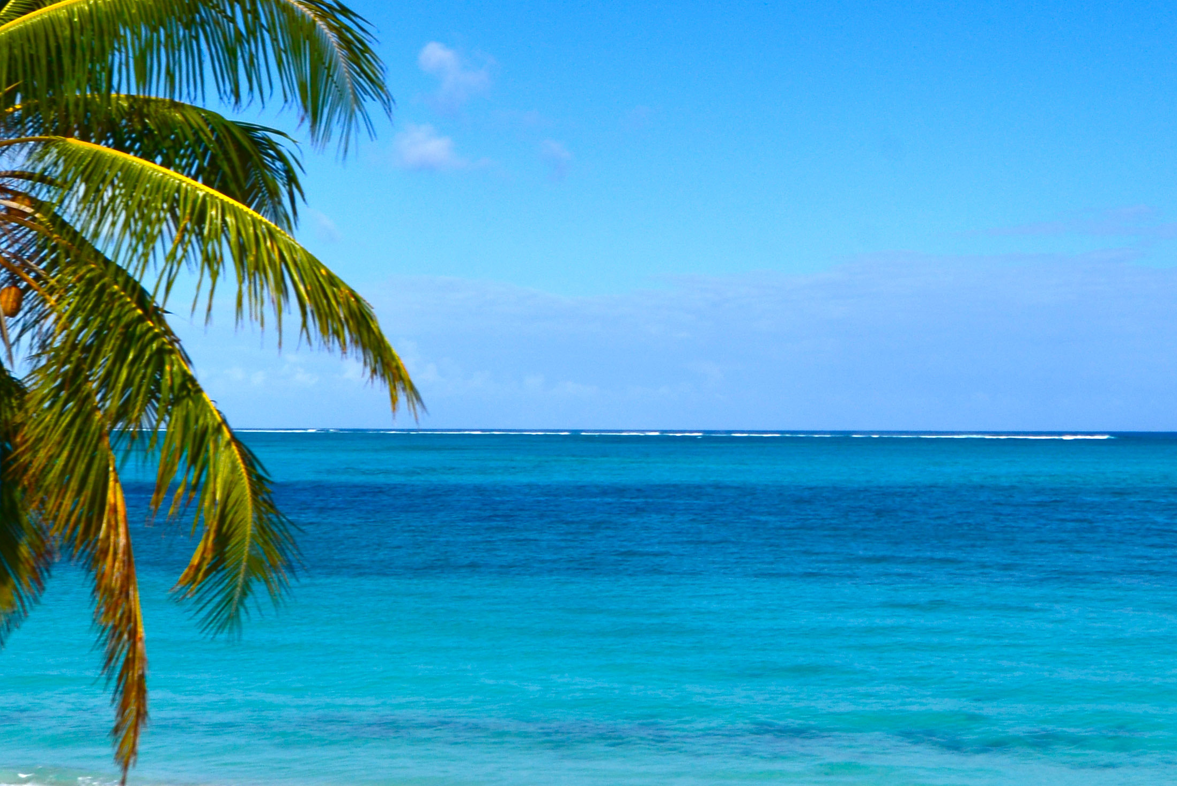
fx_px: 1864
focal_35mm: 57
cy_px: 100
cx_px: 947
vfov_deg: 23.3
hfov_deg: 34.0
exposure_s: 1/500
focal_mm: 17
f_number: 11
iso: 100
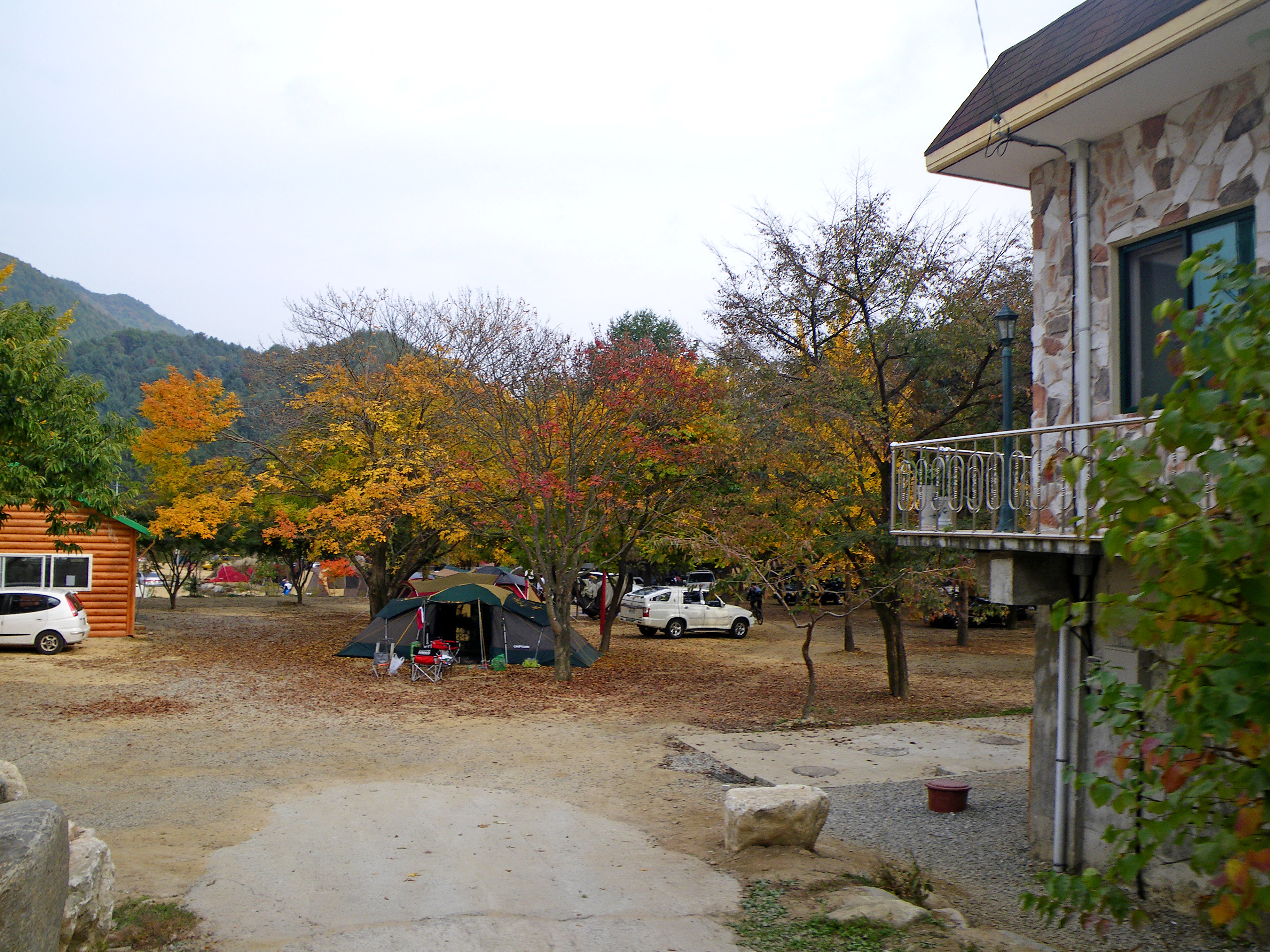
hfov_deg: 63.4
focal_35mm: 28
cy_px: 476
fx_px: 1027
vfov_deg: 49.7
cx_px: 635
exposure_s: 1/160
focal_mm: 5
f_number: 4.2
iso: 50
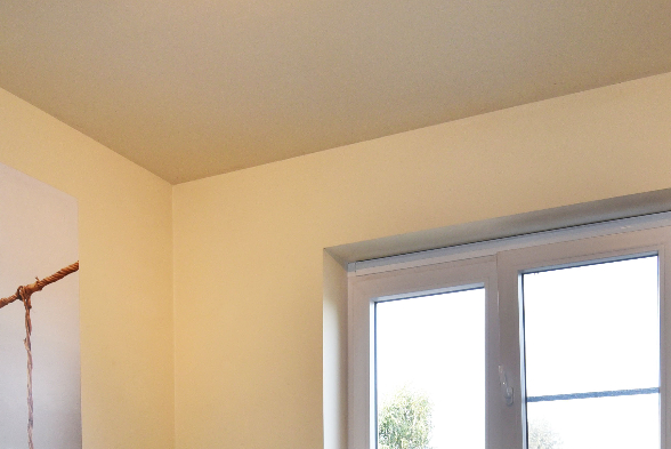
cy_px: 569
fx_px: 821
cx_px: 361
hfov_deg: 44.4
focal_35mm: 44
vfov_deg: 26.4
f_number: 5.6
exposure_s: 1/125
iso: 720
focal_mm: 16
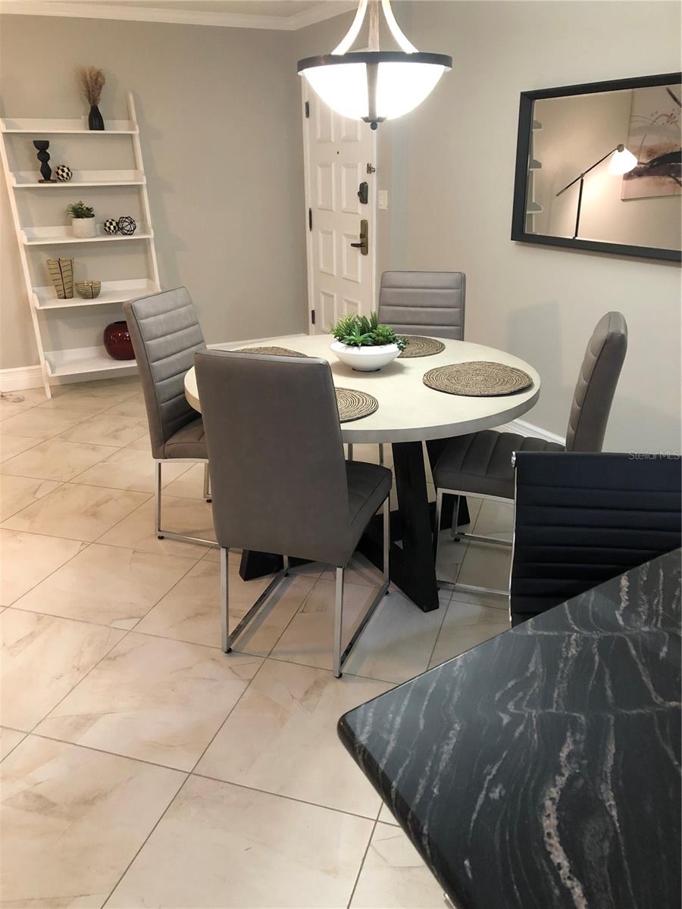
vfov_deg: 63.4
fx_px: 736
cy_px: 454
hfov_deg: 49.7
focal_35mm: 28
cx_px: 341
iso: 80
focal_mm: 3.99
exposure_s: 1/15
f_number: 1.8
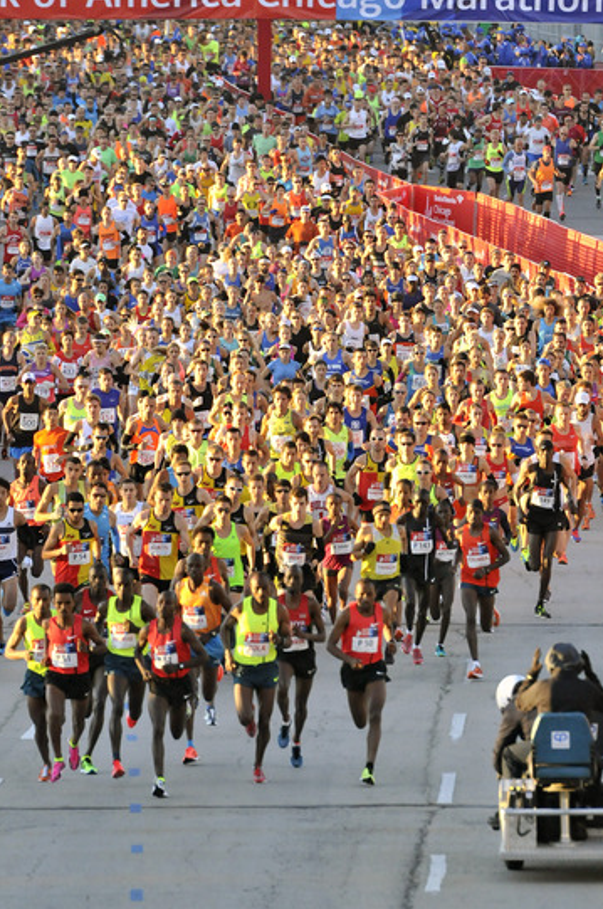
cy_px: 294
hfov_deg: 3.3
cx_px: 268
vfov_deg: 4.9
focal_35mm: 417
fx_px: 10510
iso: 800
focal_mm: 200
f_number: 4
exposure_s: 1/640
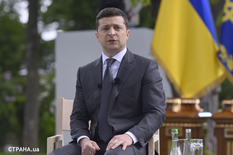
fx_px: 1311
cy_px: 78
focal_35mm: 202
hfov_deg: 10.2
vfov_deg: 6.8
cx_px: 116
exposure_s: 1/1250
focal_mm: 135
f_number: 4
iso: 250
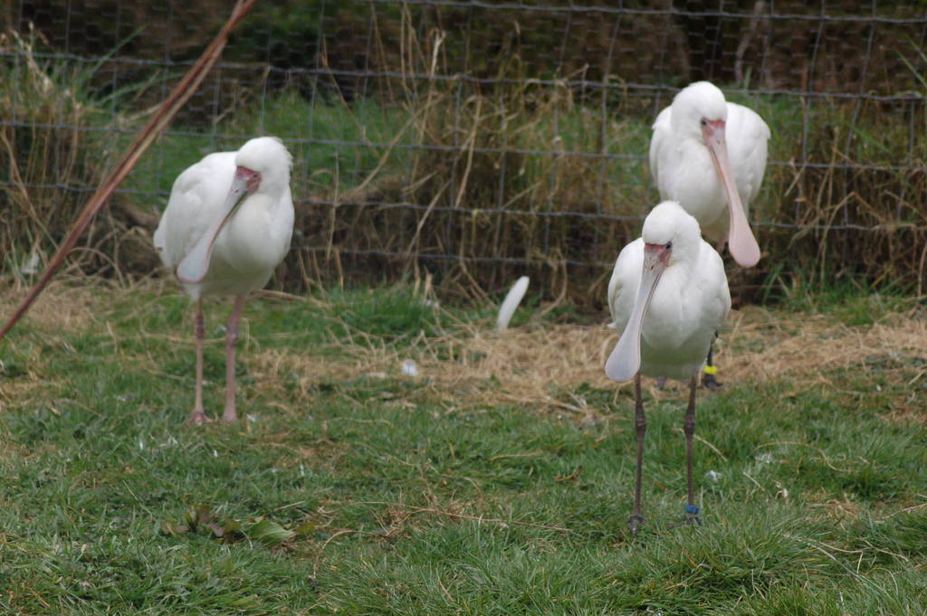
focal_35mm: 195
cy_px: 308
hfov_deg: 10.6
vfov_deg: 7.0
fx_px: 5017
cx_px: 464
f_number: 7.1
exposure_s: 1/800
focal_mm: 130
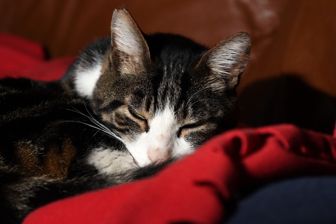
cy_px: 106
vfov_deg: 11.9
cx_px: 164
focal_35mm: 115
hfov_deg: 17.8
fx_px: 1073
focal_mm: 66
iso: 250
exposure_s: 1/60
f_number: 5
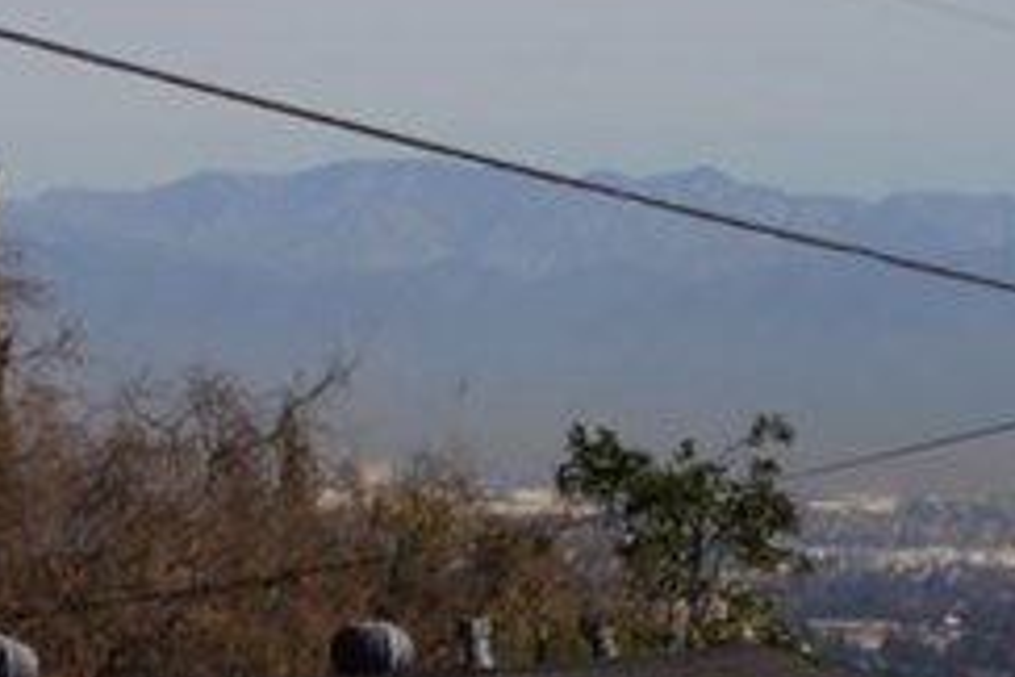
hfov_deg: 5.9
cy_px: 560
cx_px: 689
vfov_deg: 4.0
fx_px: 9786
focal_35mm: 347
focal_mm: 55
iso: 100
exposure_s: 1/160
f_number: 18
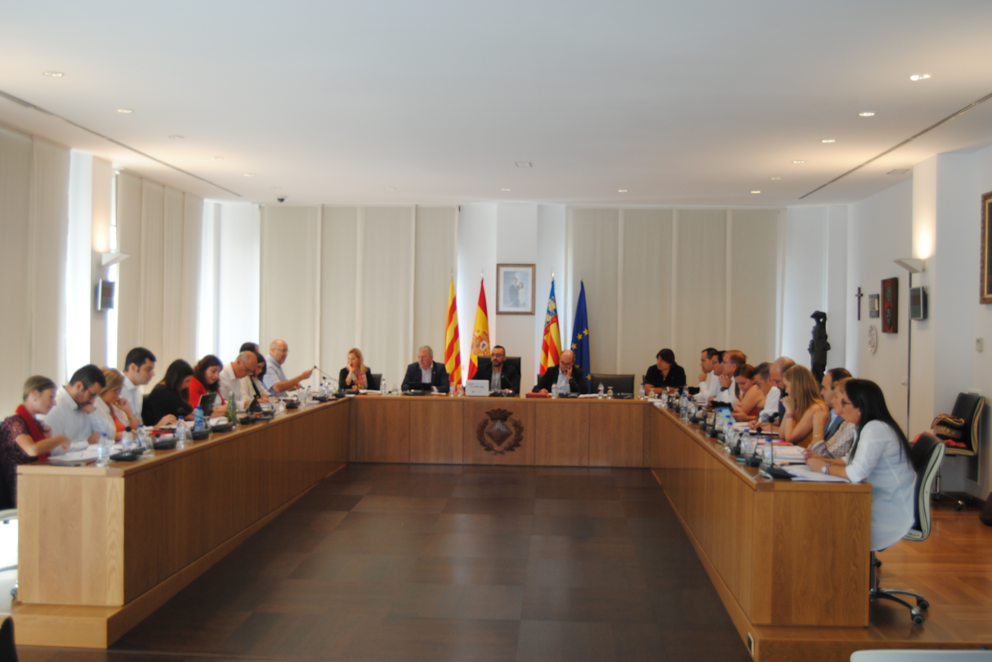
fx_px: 1102
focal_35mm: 40
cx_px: 484
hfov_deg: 48.5
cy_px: 328
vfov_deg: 33.4
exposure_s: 1/30
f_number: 4
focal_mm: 26
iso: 220
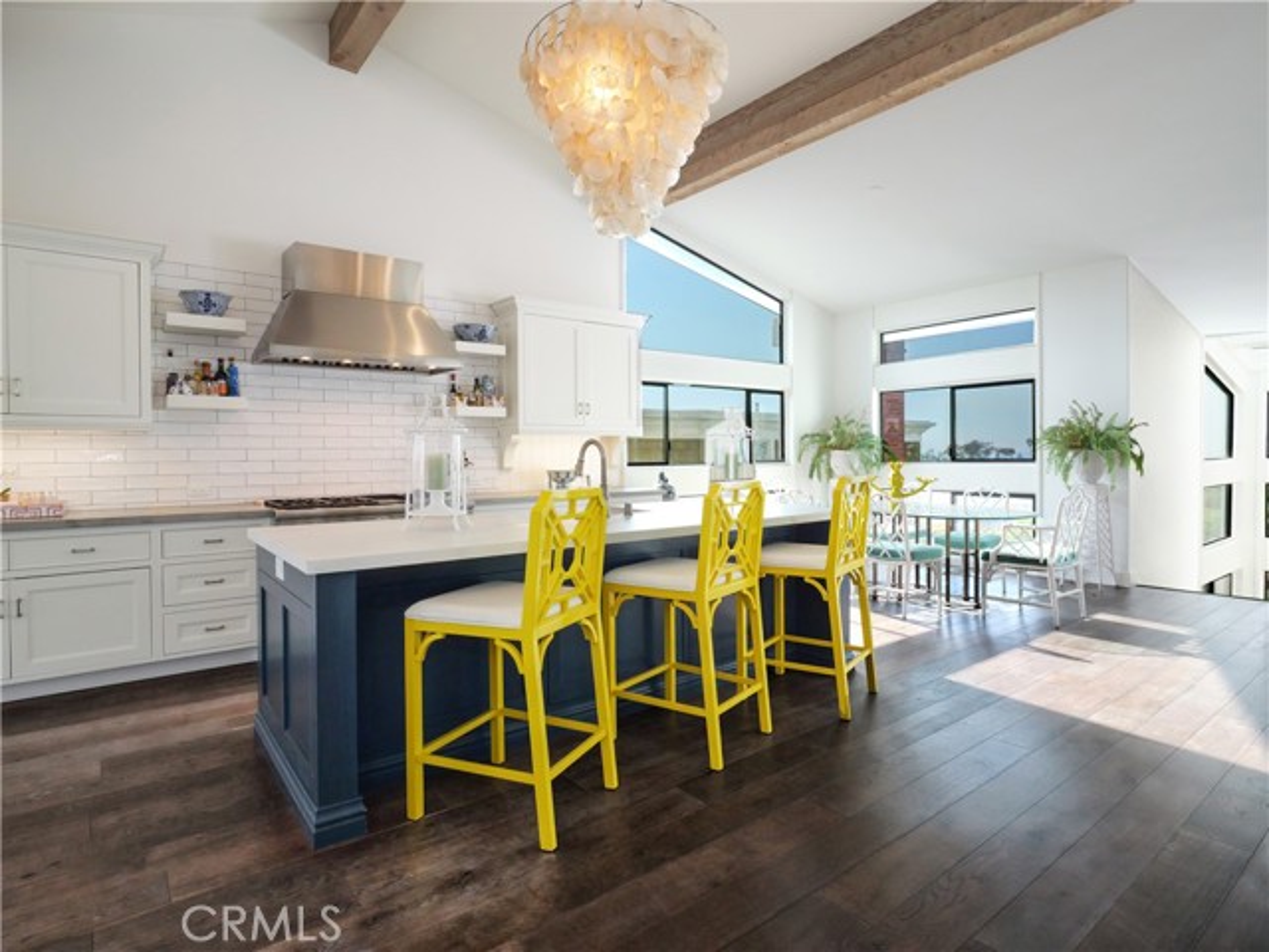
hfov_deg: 87.8
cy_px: 476
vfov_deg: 71.6
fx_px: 660
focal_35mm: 18
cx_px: 634
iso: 1000
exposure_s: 1/100
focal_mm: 9
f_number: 8
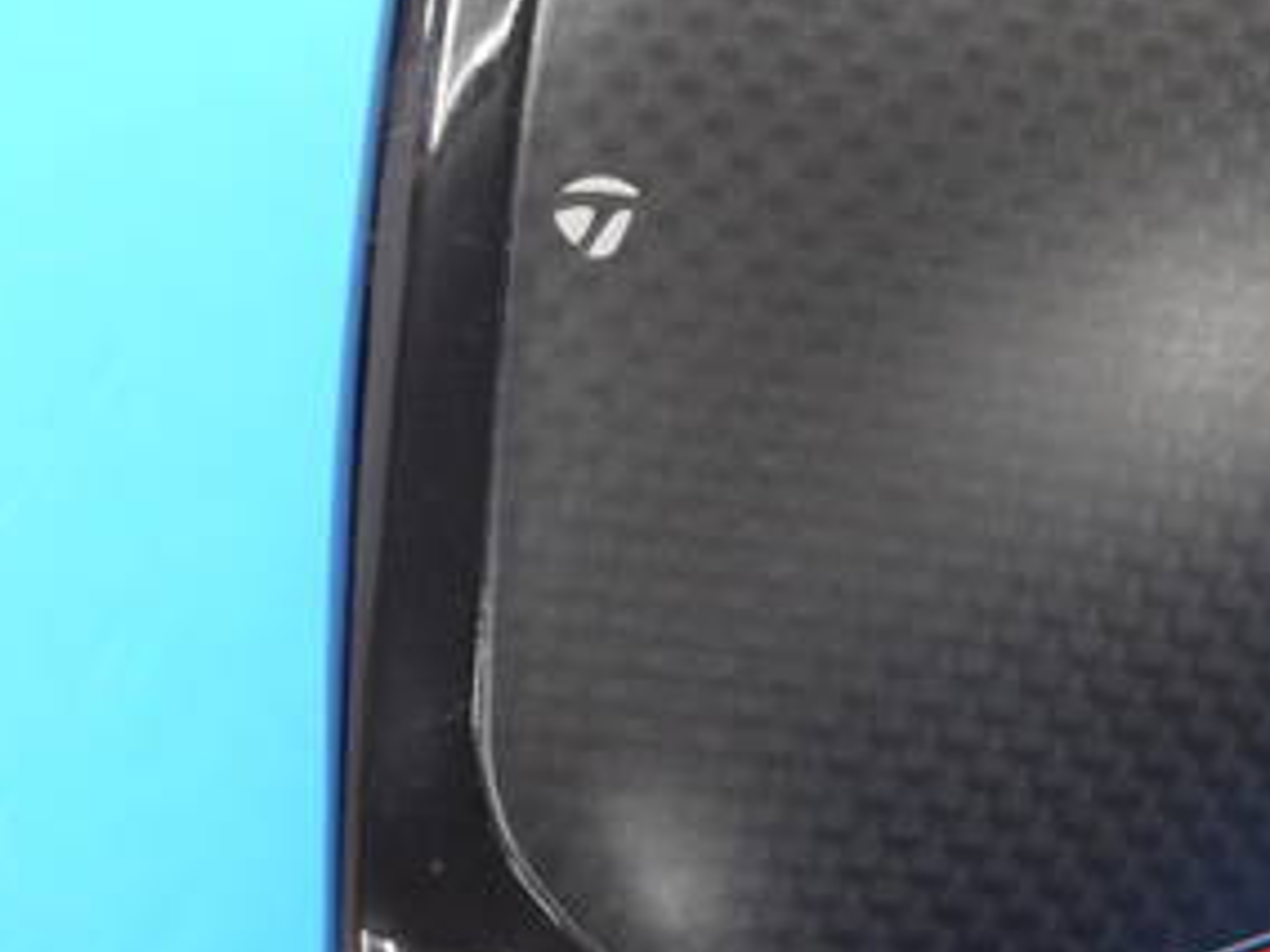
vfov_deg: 7.8
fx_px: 6934
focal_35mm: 189
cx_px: 1163
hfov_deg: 10.4
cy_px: 179
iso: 800
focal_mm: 42
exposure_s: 1/50
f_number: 5.6
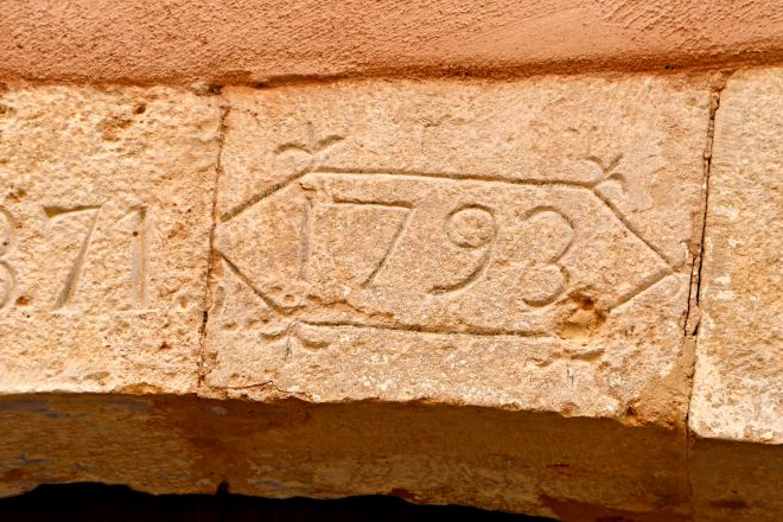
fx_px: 5872
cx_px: 286
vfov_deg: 5.1
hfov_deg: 7.6
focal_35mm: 270
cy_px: 275
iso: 100
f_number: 7.1
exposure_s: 1/200
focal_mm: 116
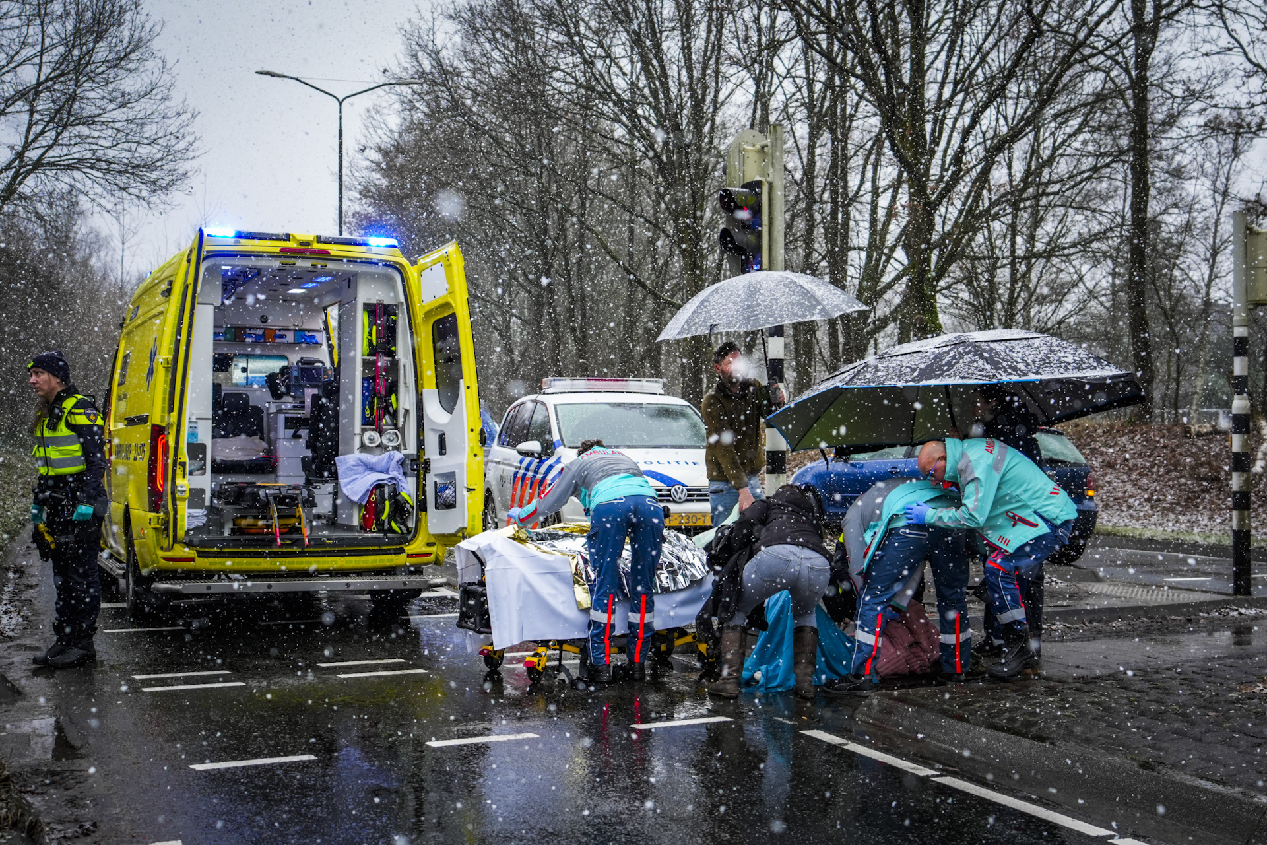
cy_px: 422
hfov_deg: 55.8
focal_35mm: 34
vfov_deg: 38.9
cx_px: 634
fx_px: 1197
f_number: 2.8
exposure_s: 1/1000
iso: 800
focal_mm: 34
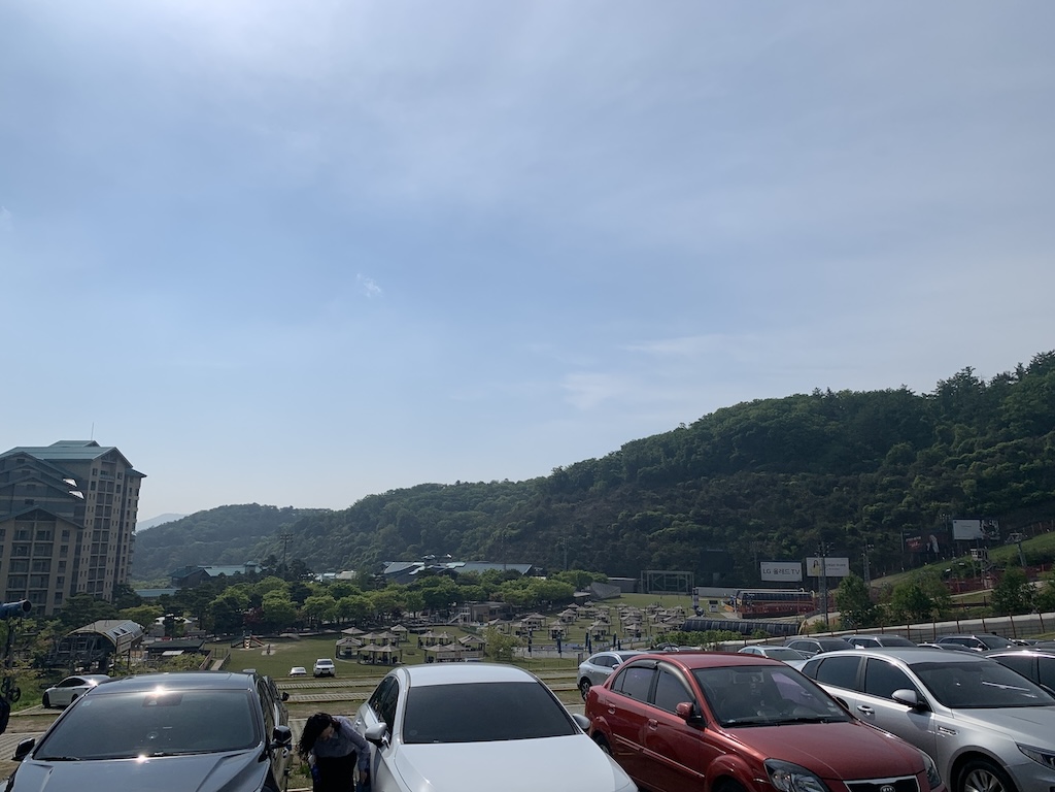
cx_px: 528
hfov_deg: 67.3
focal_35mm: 26
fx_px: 792
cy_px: 396
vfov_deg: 53.1
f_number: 1.8
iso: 25
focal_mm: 4.25
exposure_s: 1/9524
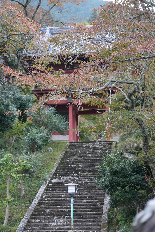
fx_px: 679
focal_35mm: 105
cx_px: 78
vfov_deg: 19.5
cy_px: 116
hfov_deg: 13.0
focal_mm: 105
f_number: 4
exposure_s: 1/160
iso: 640
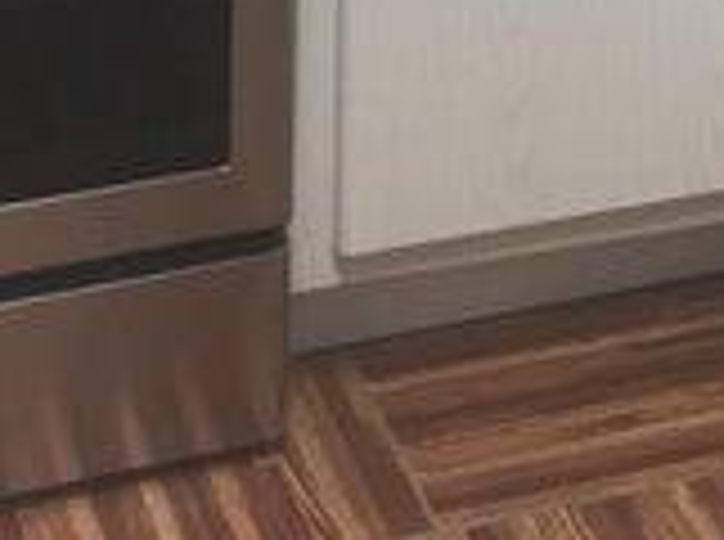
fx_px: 3214
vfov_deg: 8.6
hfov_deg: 12.7
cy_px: -819
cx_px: 690
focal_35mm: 154
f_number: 2.2
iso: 25
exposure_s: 1/36
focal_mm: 4.15
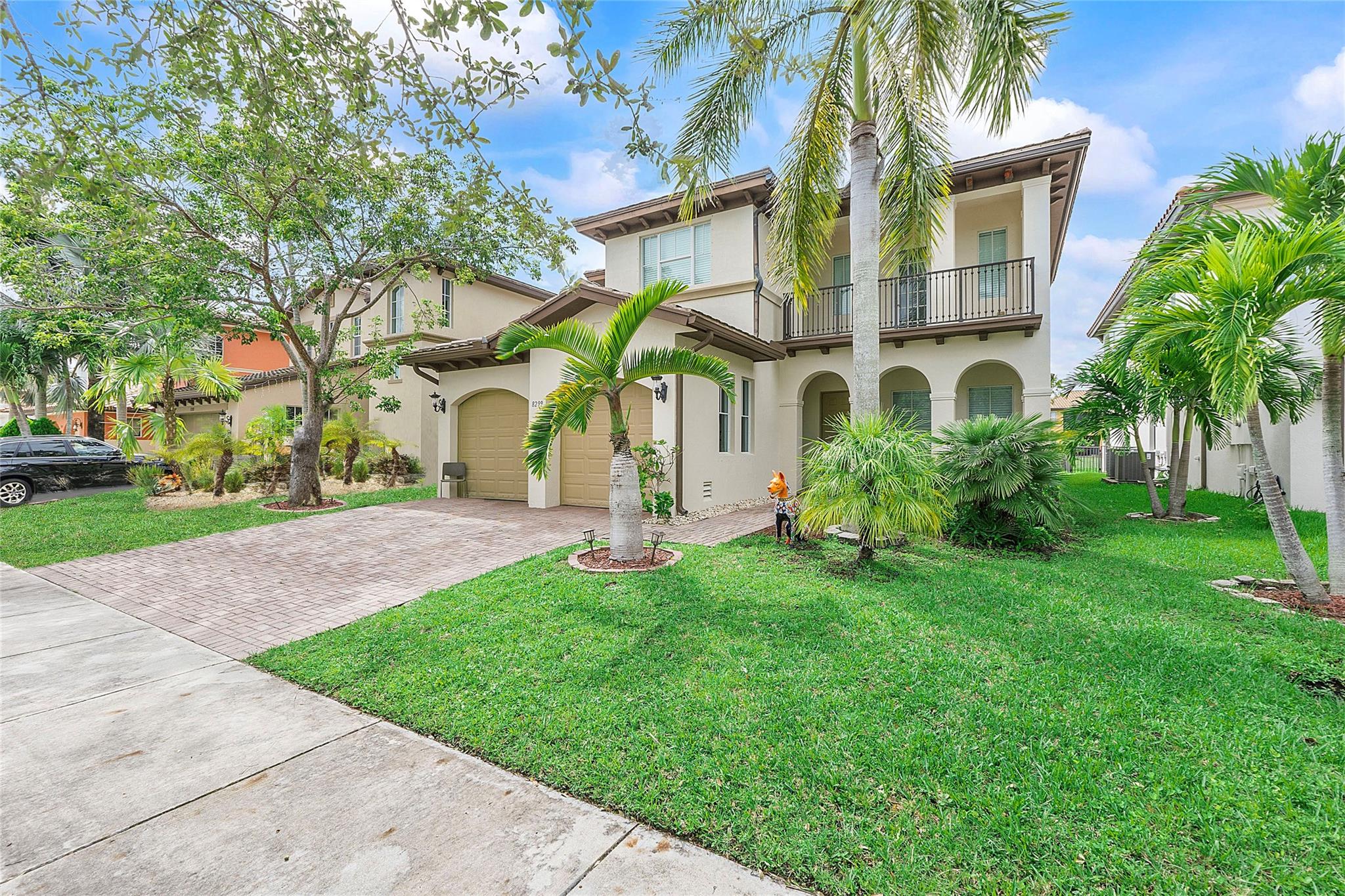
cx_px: 672
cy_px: 448
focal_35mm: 15
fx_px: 560
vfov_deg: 77.3
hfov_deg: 100.4
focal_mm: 10
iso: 200
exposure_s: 1/500
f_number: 6.3
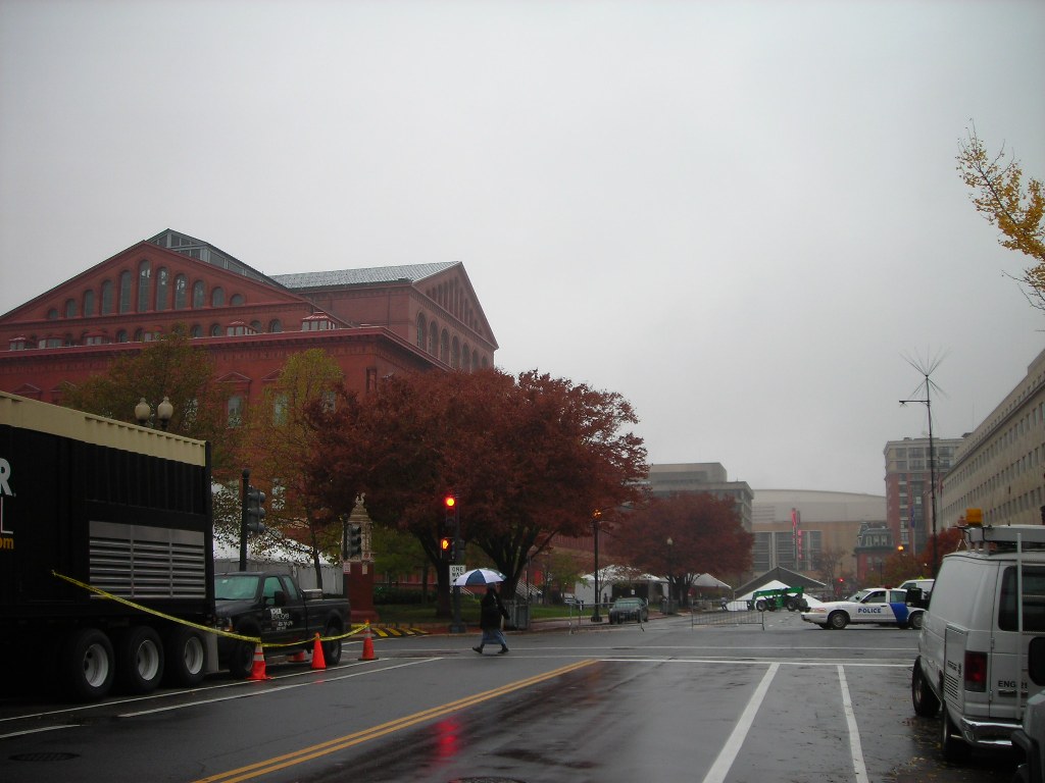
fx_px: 1147
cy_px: 392
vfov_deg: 37.7
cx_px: 522
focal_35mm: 38
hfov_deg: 49.0
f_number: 3.2
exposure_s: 1/168
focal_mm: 6.3
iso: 50
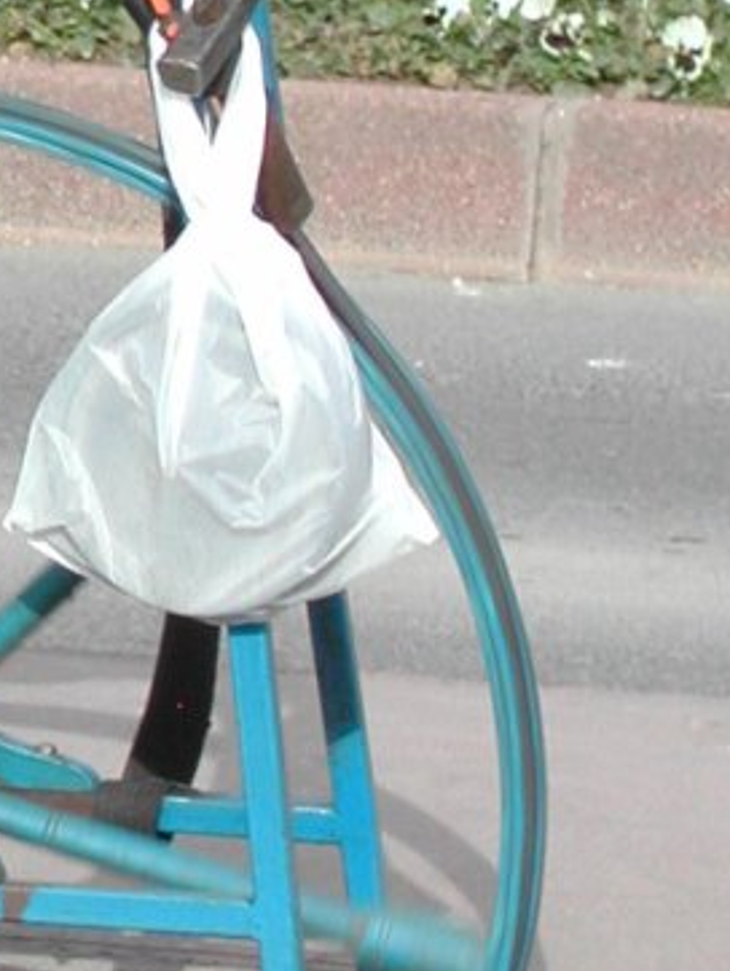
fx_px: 10588
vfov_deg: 5.2
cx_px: -205
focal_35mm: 377
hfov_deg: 3.9
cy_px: -72
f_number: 4.9
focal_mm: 24
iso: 100
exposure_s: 1/353
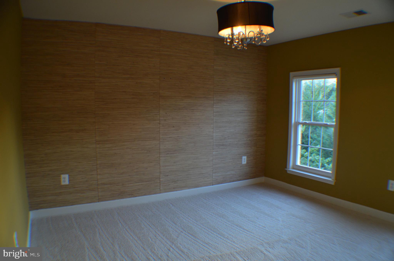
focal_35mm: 30
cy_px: 130
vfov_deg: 43.4
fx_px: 328
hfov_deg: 62.0
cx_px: 197
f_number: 4
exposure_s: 1/60
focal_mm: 20
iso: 450
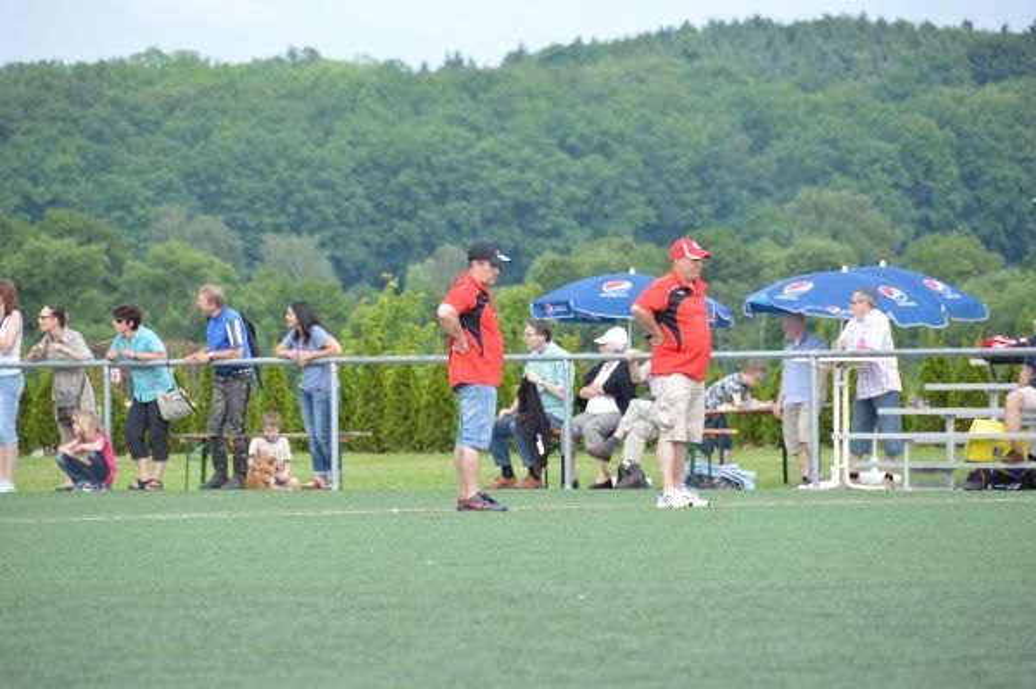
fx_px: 8626
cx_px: 518
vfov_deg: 4.6
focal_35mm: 300
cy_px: 344
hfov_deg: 6.9
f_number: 5.6
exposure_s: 1/500
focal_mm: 200
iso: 400
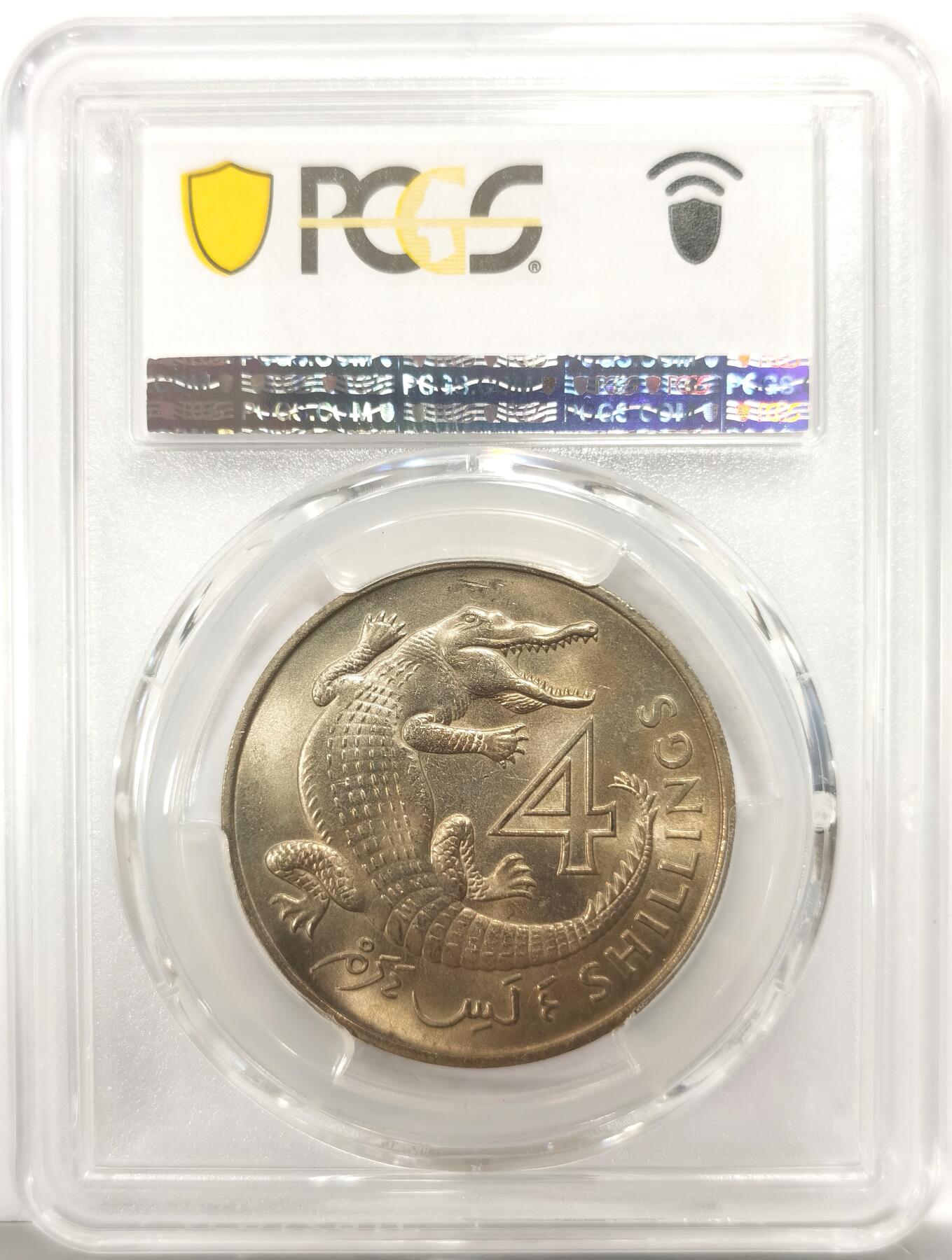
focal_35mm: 54
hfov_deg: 27.1
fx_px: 1972
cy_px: 630
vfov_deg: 35.5
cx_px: 476
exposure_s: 1/100
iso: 160
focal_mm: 5.56
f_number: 16
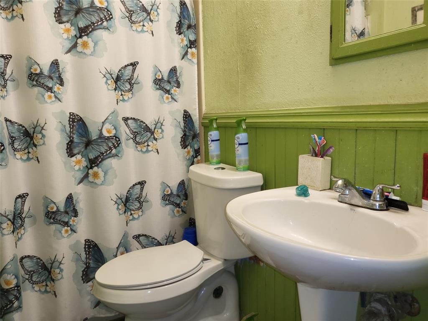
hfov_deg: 67.3
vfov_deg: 53.1
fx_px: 321
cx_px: 214
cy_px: 160
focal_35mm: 26
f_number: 1.8
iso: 80
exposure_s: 1/60
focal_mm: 4.25
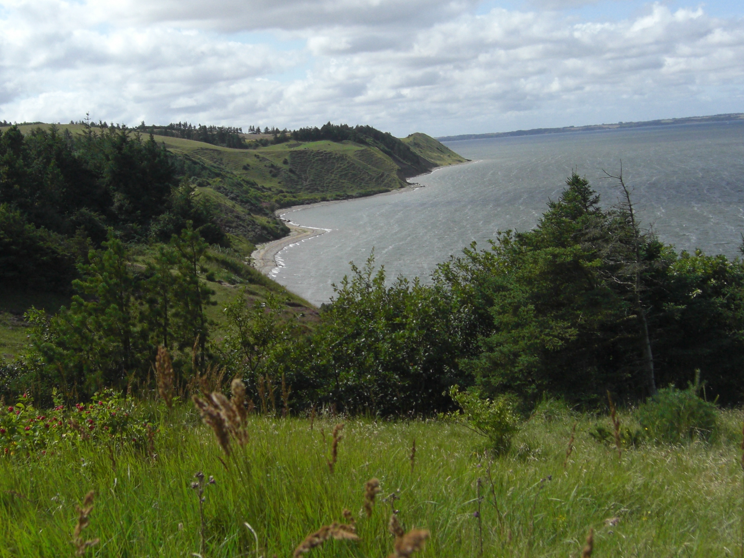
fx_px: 1161
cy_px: 270
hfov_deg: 35.5
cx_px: 328
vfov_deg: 27.0
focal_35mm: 54
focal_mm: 7.9
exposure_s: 1/640
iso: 200
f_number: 8
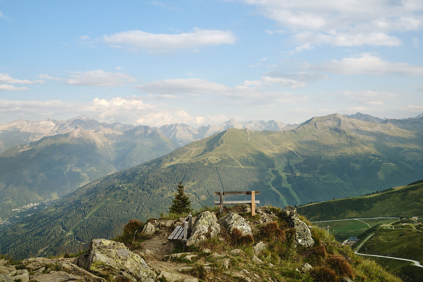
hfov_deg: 54.4
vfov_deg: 37.9
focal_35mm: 35
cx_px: 212
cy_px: 141
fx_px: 411
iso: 125
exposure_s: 1/640
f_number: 5.6
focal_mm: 35
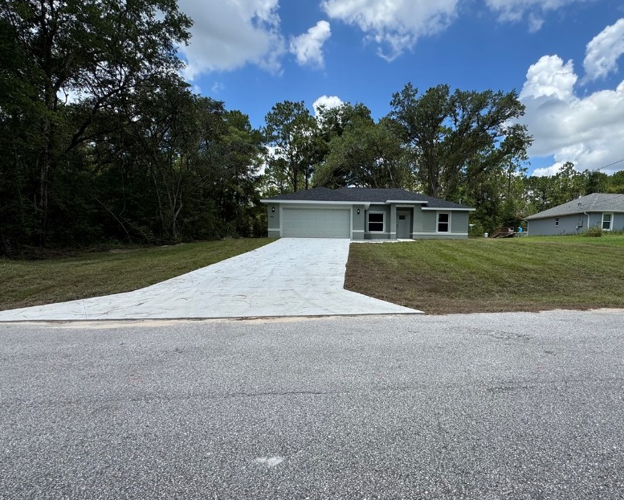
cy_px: 275
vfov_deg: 73.6
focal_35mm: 18
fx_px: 333
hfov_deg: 85.5
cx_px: 369
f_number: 2.2
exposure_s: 1/1420
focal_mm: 2.22
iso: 50
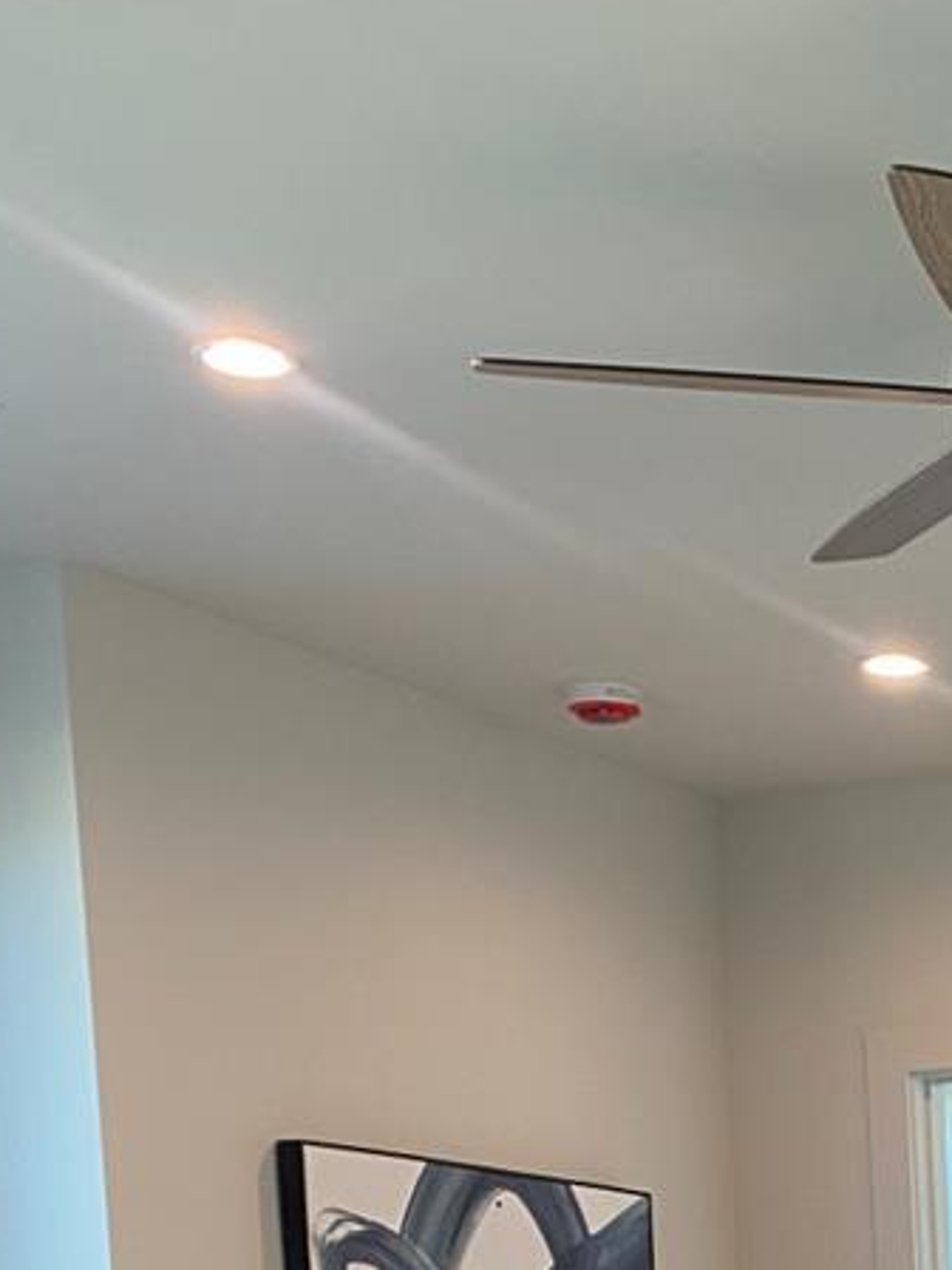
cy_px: 1996
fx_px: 3190
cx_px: 1466
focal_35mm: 87
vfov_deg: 19.2
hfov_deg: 15.5
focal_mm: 4.25
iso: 80
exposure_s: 1/60
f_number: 1.8
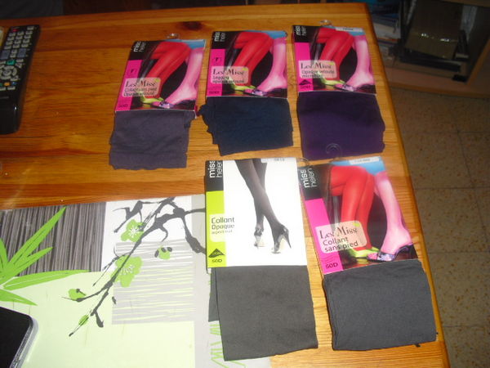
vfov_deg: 39.7
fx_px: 510
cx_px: 245
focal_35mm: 36
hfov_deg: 51.4
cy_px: 184
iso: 100
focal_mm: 6.3
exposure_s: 1/60
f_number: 3.1
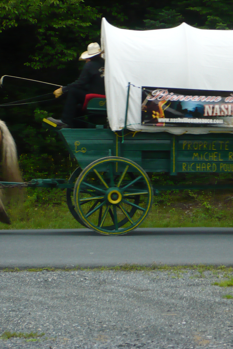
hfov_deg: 9.4
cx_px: 196
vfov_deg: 14.1
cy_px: 174
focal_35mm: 146
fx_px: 1417
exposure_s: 1/125
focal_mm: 17.4
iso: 200
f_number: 5
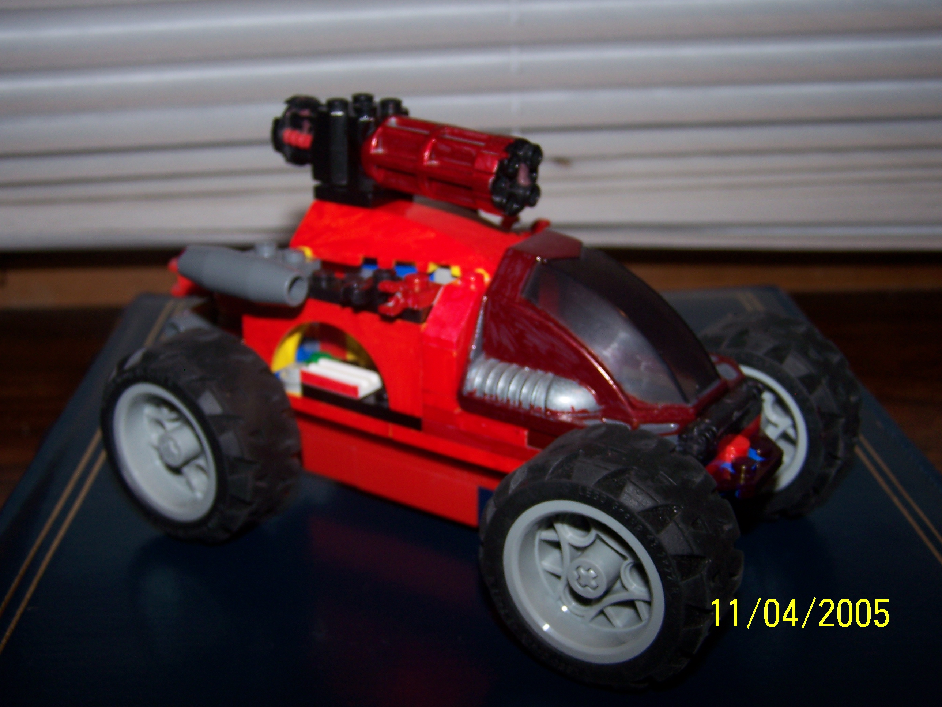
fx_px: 1170
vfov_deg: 33.6
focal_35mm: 43
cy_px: 354
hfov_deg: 43.9
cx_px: 471
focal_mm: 7.1
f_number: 2.9
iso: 80
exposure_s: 1/60
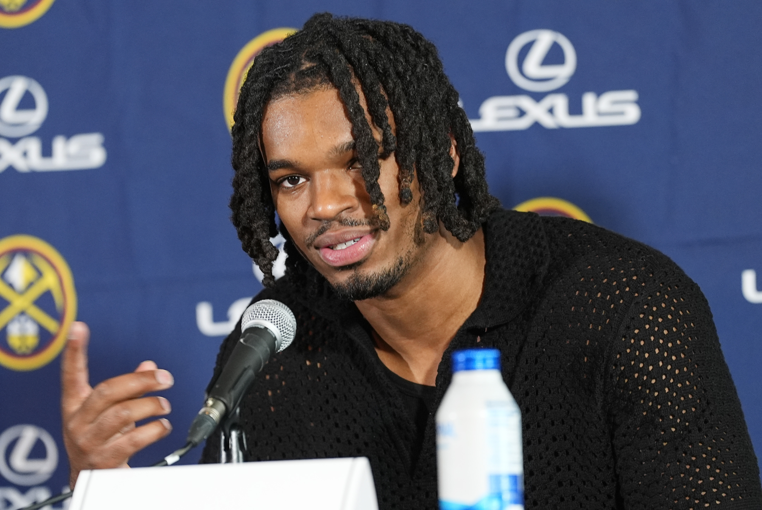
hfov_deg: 7.0
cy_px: 255
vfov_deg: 4.7
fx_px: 6250
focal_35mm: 295
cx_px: 381
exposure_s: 1/200
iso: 1600
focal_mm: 197
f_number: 3.2
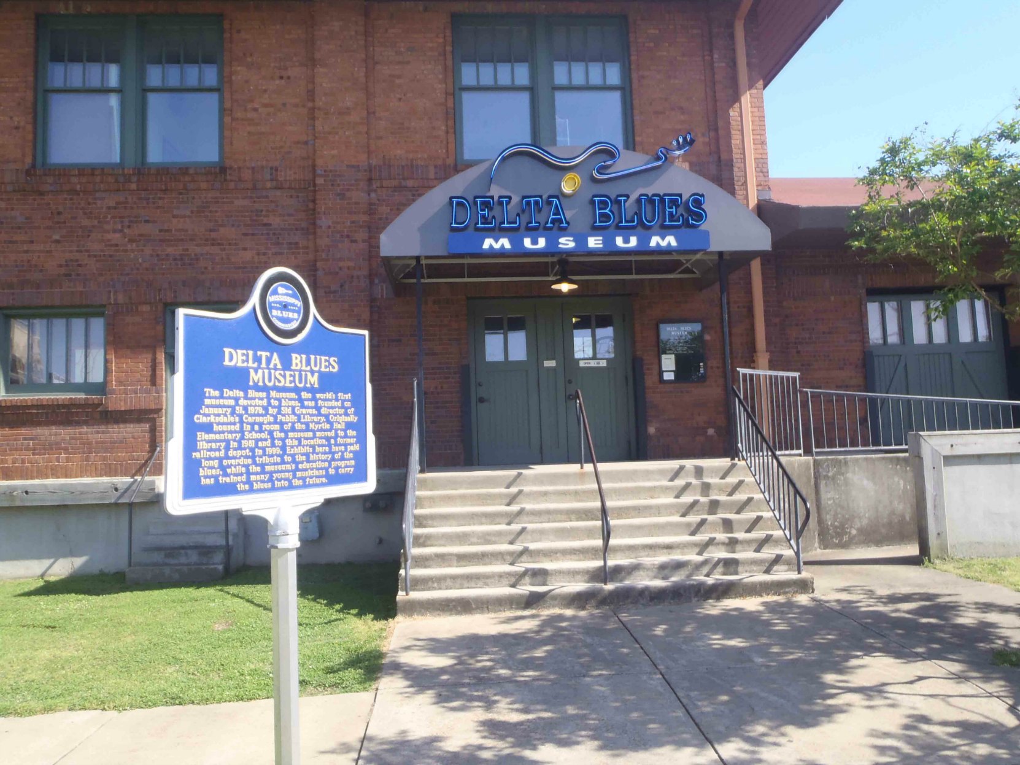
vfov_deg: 49.8
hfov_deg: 63.4
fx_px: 825
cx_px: 510
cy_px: 382
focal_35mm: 28
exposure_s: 1/250
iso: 80
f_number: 3.5
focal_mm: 5
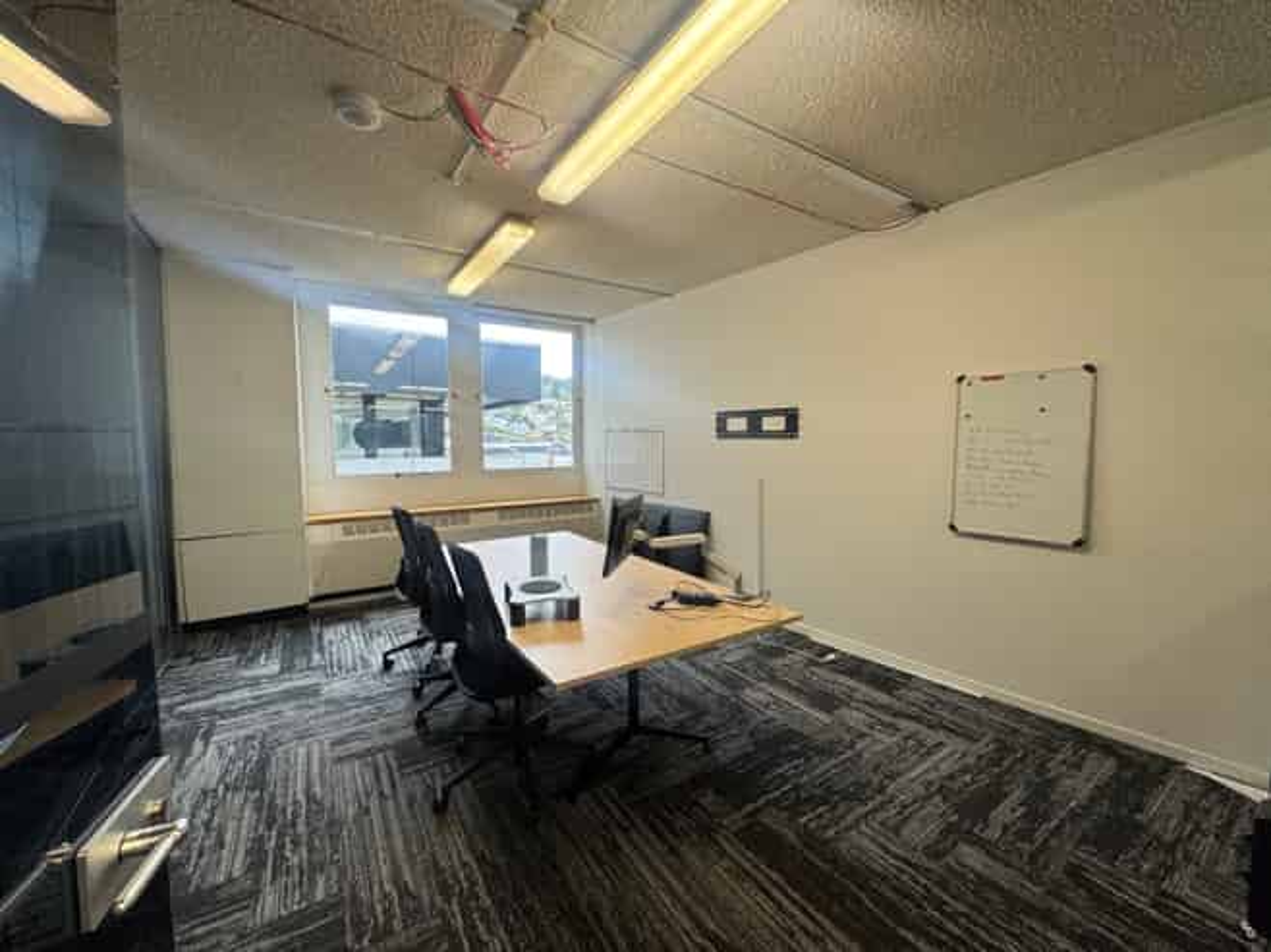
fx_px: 514
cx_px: 636
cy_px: 476
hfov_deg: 102.1
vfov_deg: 85.6
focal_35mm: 14
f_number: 2.2
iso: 80
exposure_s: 1/100
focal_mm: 2.22
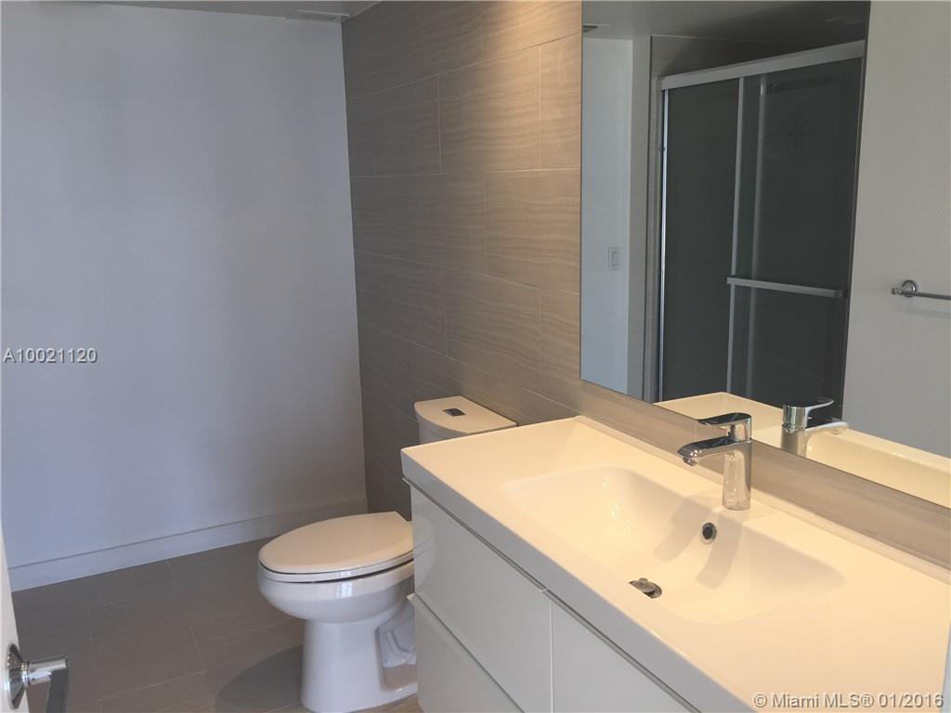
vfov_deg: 48.2
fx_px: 797
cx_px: 476
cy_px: 356
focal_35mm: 29
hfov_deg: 61.7
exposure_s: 1/60
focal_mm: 4.15
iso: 40
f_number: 2.2
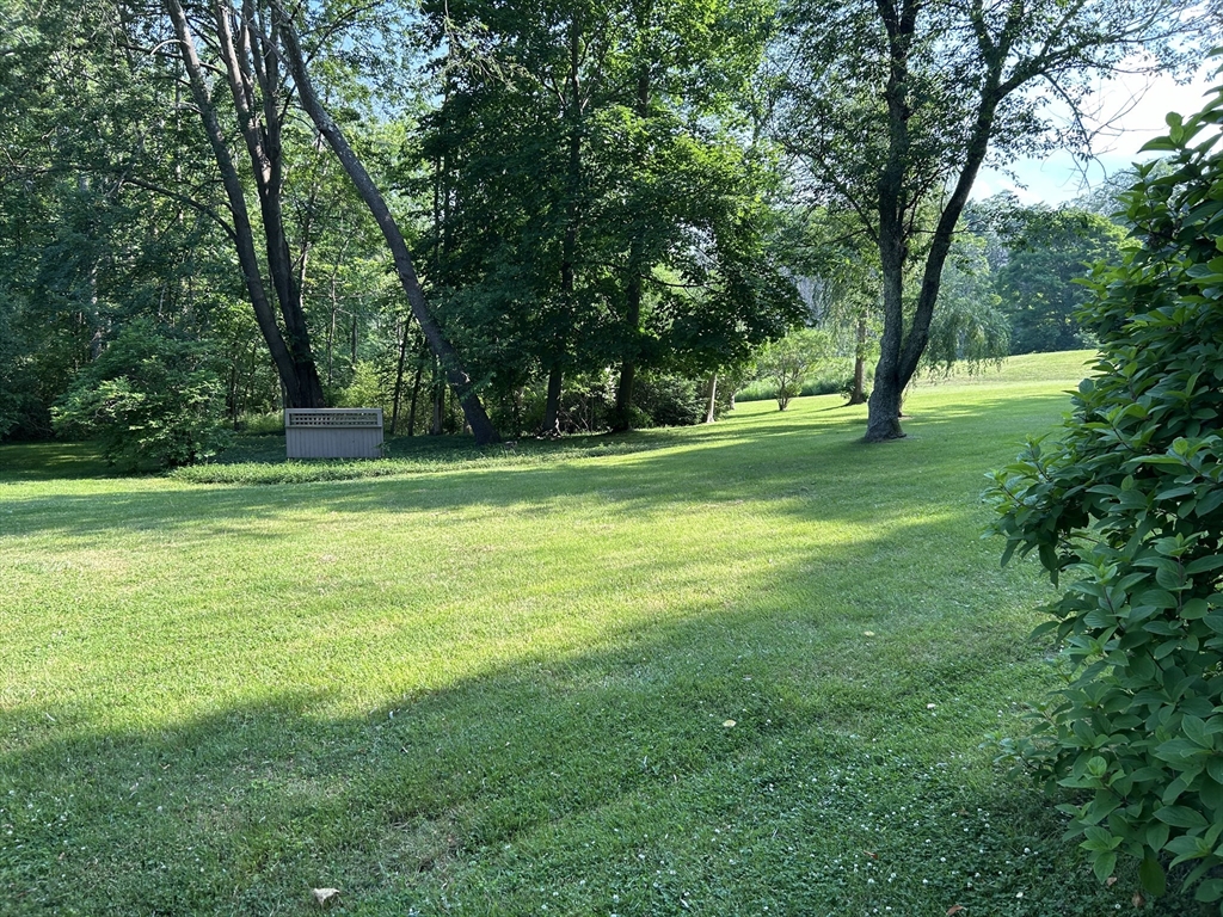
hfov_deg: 67.3
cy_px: 458
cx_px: 612
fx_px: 919
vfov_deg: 53.1
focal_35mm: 26
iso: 50
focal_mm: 5.7
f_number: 1.5
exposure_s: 1/696
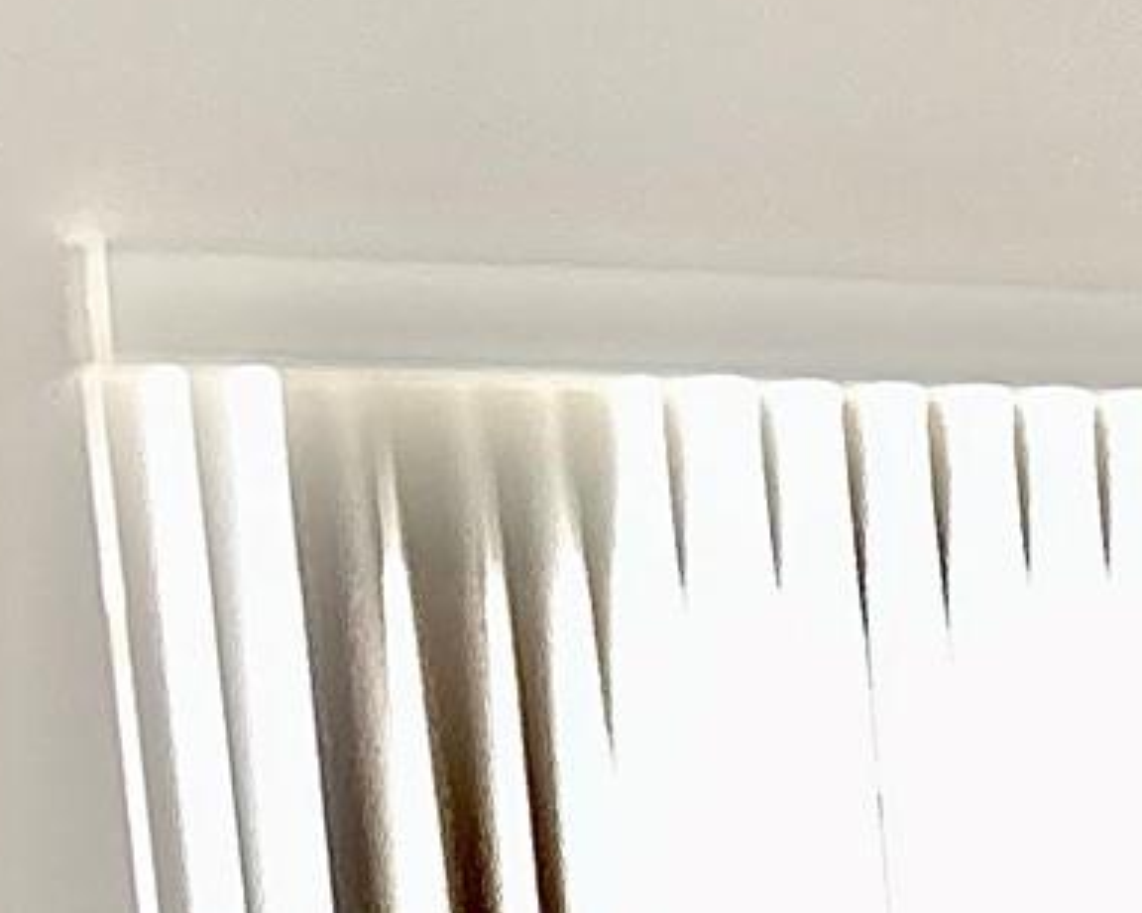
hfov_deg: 14.0
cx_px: 1859
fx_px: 4258
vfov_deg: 11.2
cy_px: 1737
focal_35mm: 126
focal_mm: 3.3
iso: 100
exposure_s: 1/60
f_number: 2.4
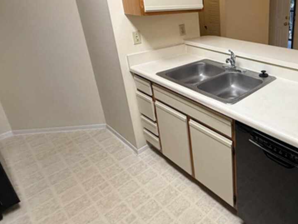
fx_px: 215
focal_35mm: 25
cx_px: 252
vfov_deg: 53.3
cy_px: 67
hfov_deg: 61.6
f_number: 2.2
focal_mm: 2.22
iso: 200
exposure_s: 1/120
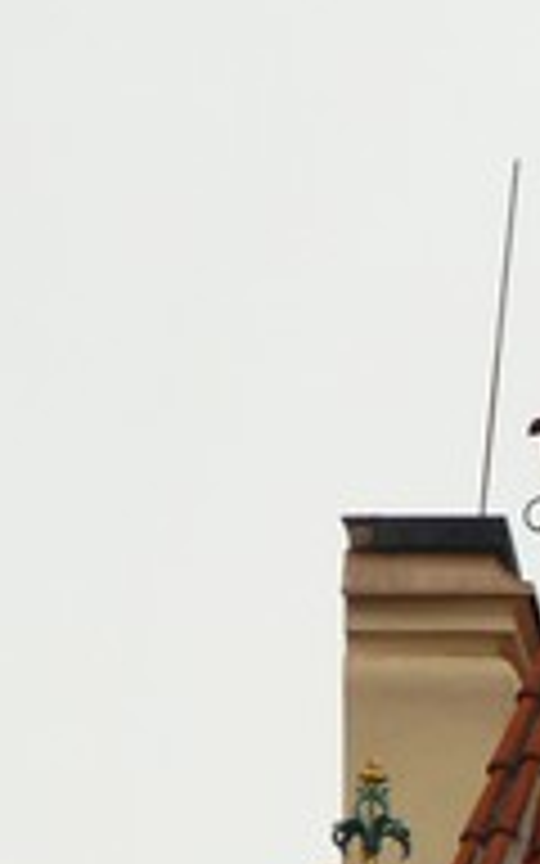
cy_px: 882
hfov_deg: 1.2
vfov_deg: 1.9
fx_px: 26679
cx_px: 1449
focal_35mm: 1133
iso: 100
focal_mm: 58
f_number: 3.6
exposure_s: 1/80
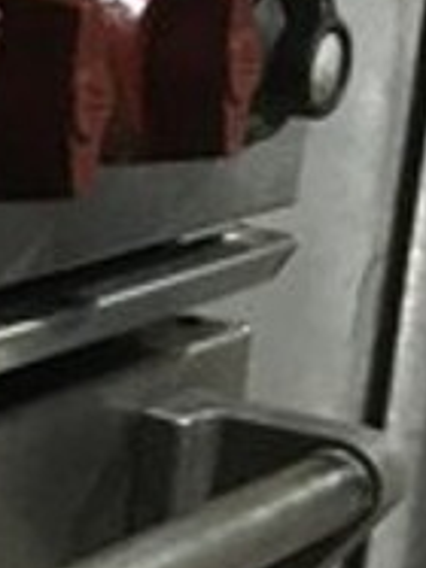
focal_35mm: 126
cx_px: -380
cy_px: 460
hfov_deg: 10.9
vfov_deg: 15.5
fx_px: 2070
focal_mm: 4.15
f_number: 2.2
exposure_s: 1/15
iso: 250
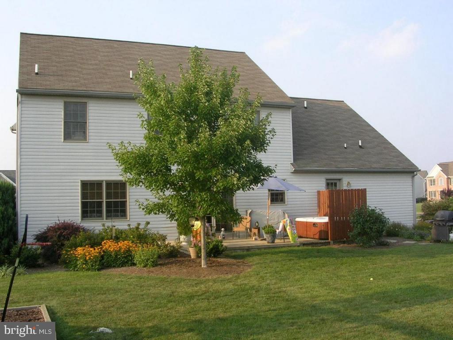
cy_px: 170
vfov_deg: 37.7
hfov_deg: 49.0
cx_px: 226
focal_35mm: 38
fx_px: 497
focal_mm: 5.8
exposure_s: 1/131
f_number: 5.6
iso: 54
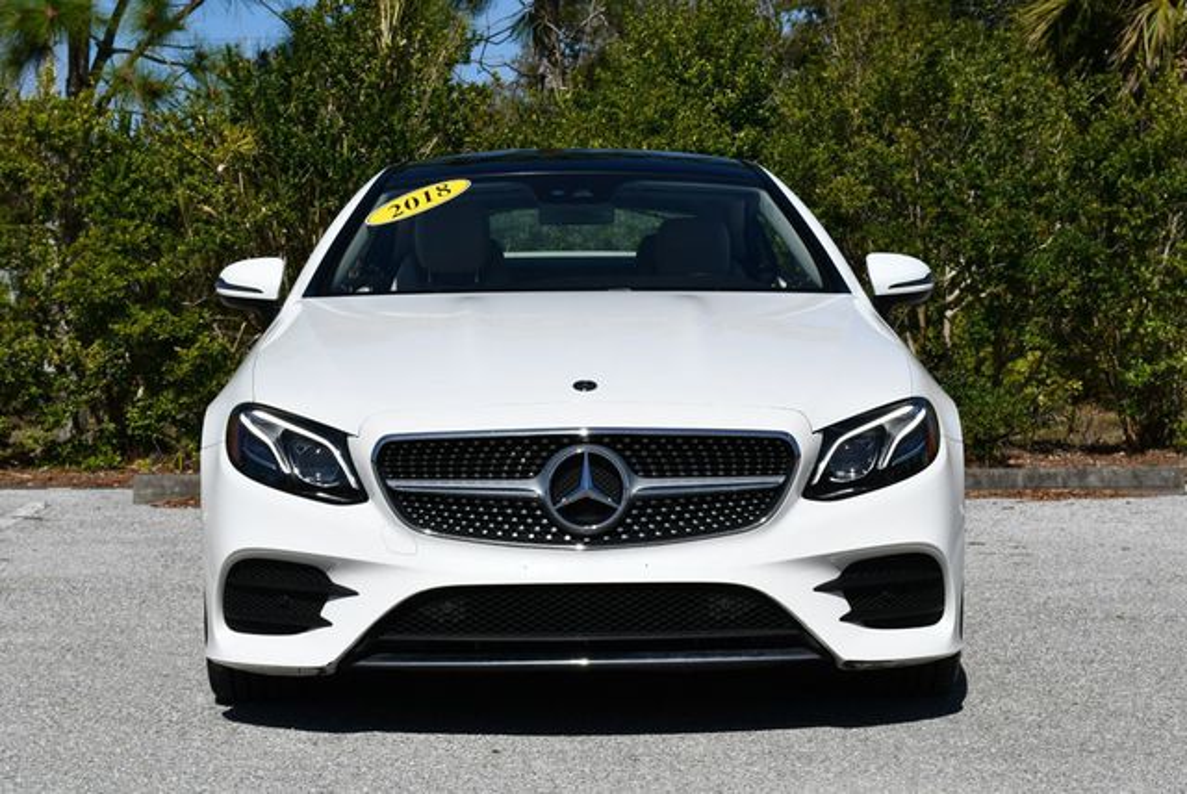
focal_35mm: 92
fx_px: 3036
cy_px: 397
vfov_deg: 14.9
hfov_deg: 22.1
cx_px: 594
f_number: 10
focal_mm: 46
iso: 100
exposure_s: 1/400
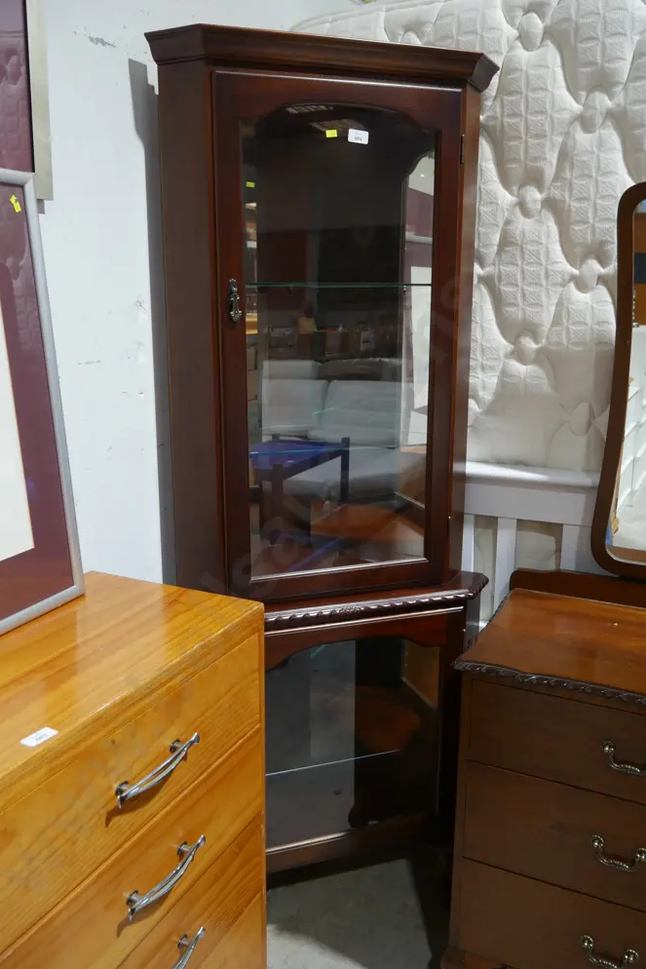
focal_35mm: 30
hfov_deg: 43.6
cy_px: 492
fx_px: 807
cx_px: 316
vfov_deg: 61.9
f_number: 3.5
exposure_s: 1/60
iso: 400
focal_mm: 14
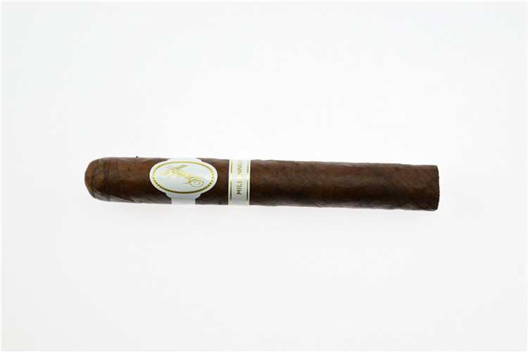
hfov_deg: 27.0
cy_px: 176
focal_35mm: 75
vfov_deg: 18.2
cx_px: 264
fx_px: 1100
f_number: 6.3
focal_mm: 50
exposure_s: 1/125
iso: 800
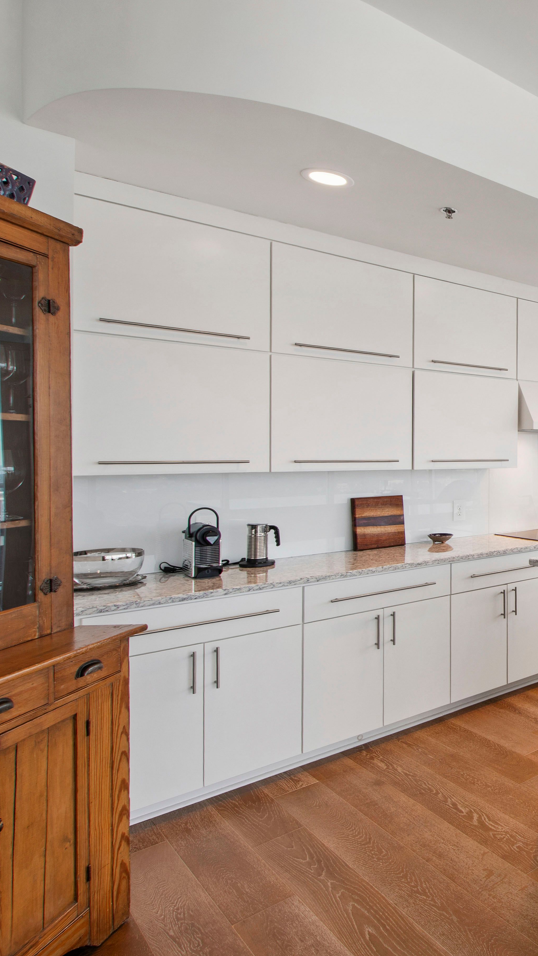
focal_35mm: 24
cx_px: 699
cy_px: 470
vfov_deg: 76.3
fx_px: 609
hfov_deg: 34.1
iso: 100
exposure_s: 1/6
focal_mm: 10
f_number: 8
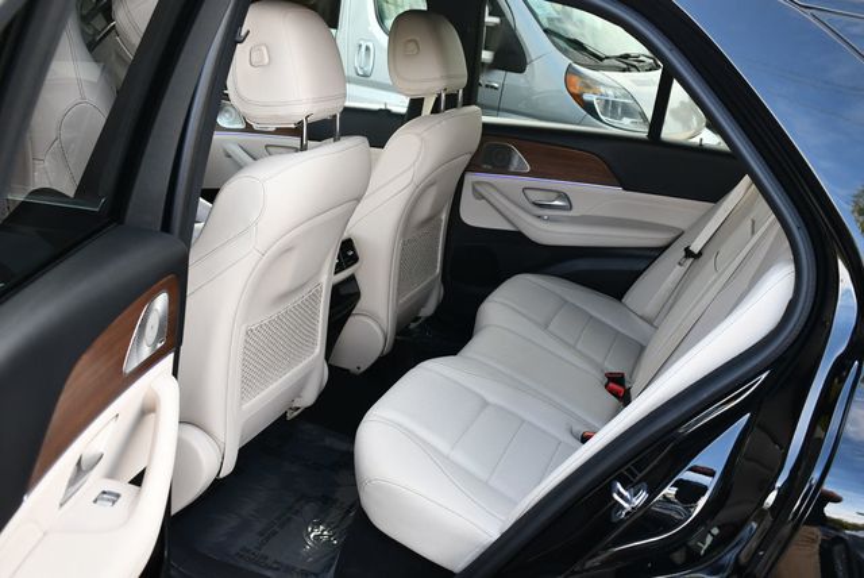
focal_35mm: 36
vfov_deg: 36.9
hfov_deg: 53.1
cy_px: 289
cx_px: 432
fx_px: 865
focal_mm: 18
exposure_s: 1/250
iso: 400
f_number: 3.5
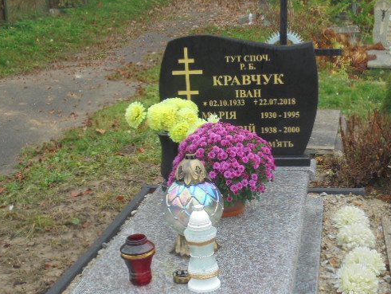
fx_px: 633
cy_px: 180
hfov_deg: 34.3
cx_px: 224
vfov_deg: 26.1
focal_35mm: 56
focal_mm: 7.8
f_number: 4.5
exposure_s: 1/50
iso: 100
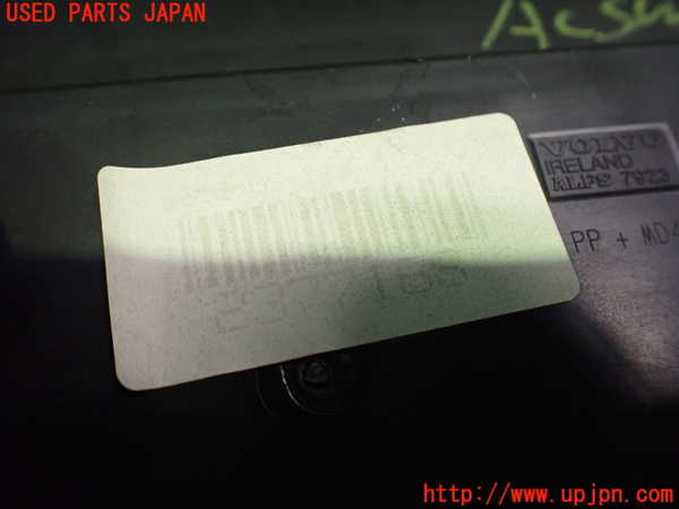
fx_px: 588
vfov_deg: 46.8
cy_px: 254
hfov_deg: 60.0
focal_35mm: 30
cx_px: 340
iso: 800
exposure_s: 1/60
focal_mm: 5.4
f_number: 2.3
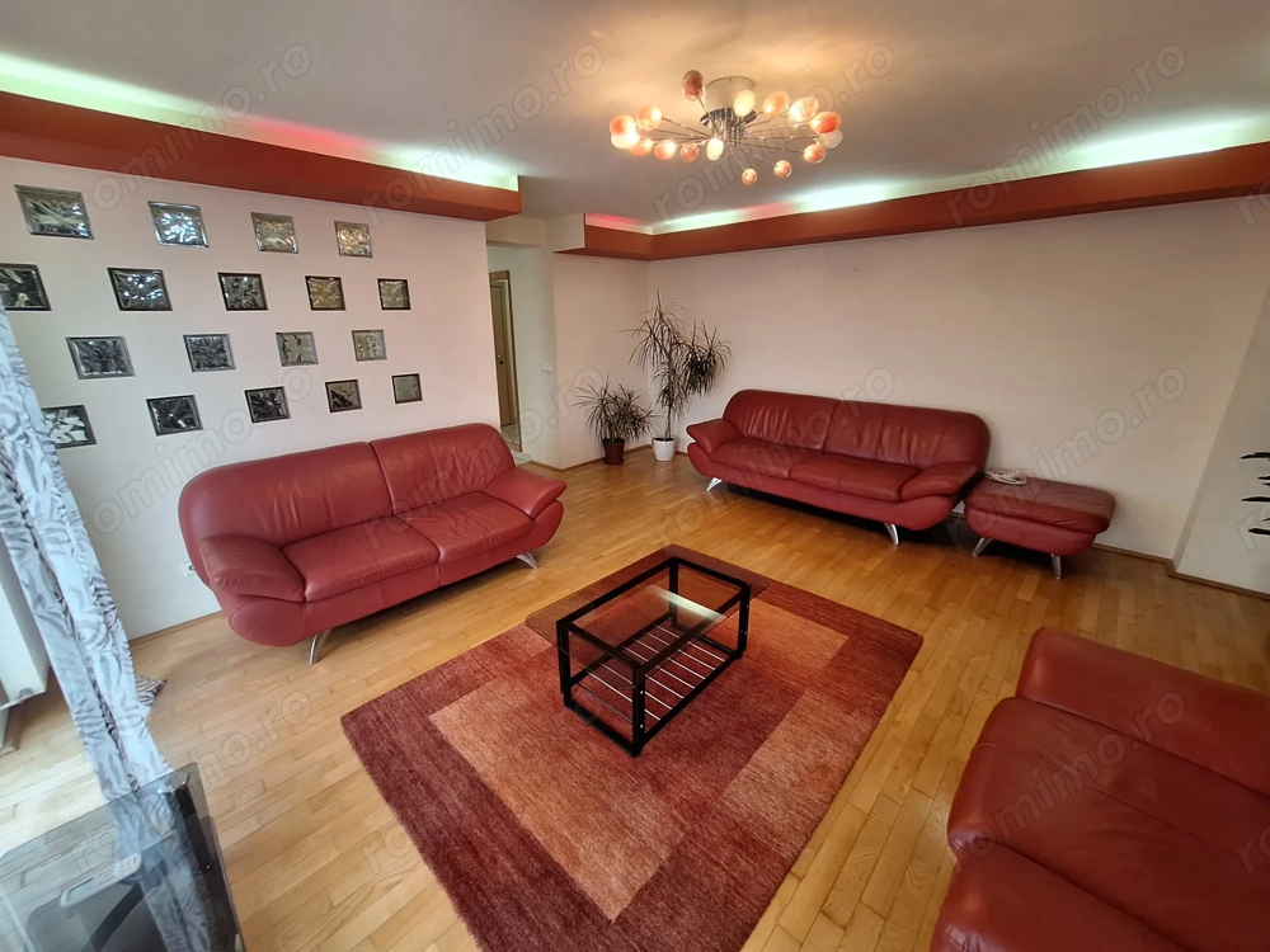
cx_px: 635
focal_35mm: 13
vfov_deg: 89.9
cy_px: 476
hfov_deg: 106.2
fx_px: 477
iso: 100
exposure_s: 1/50
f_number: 2.2
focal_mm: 1.74
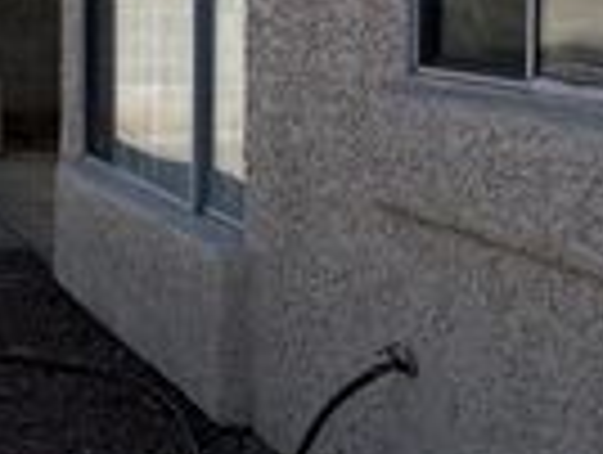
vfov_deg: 15.2
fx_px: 1693
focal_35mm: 97
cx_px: -472
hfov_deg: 16.8
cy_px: 70
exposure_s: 1/5348
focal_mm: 5.96
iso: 50
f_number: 1.6
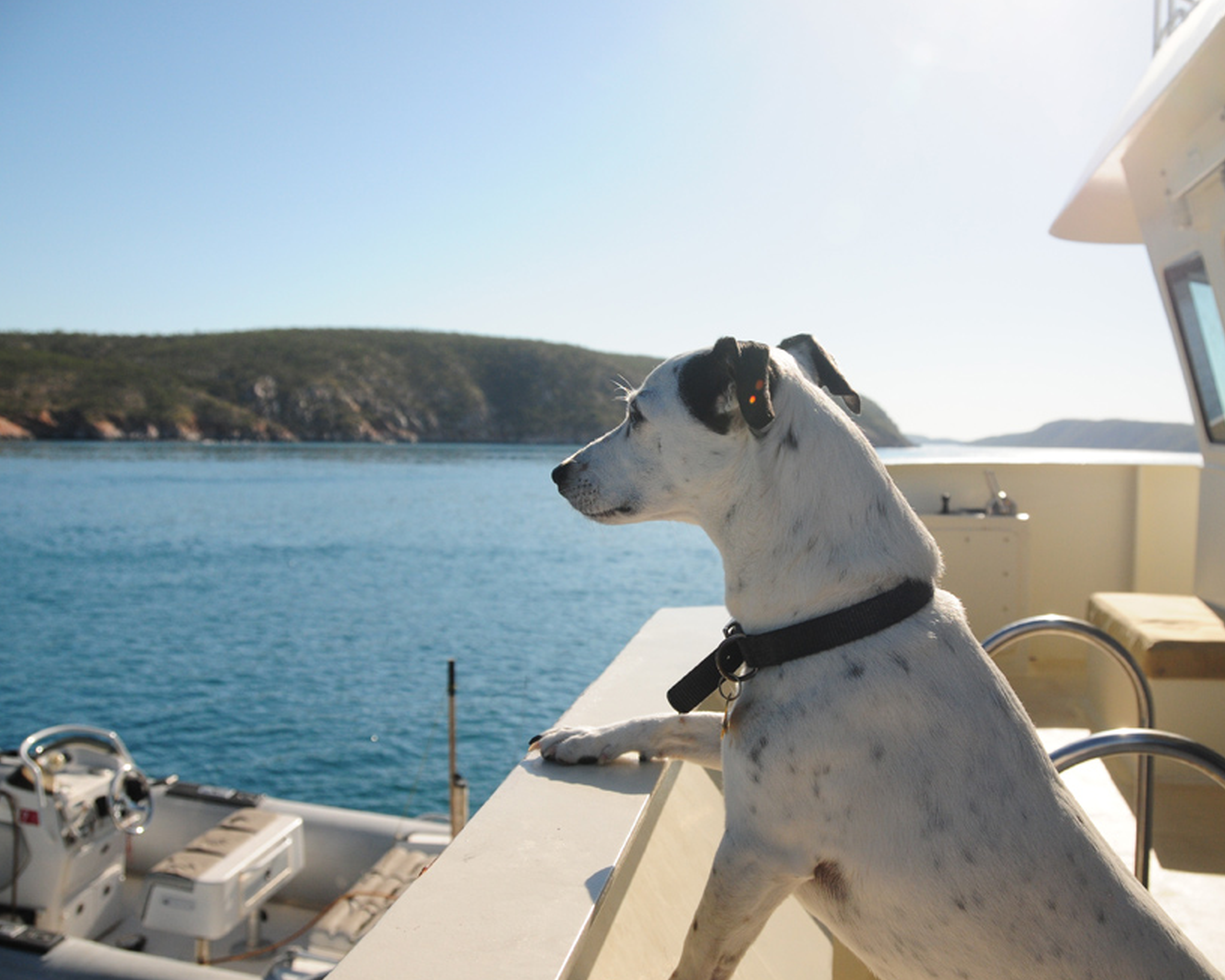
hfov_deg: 56.9
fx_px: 1124
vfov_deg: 47.1
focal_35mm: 31
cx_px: 704
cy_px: 489
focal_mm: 18
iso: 400
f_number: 5
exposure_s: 1/1250
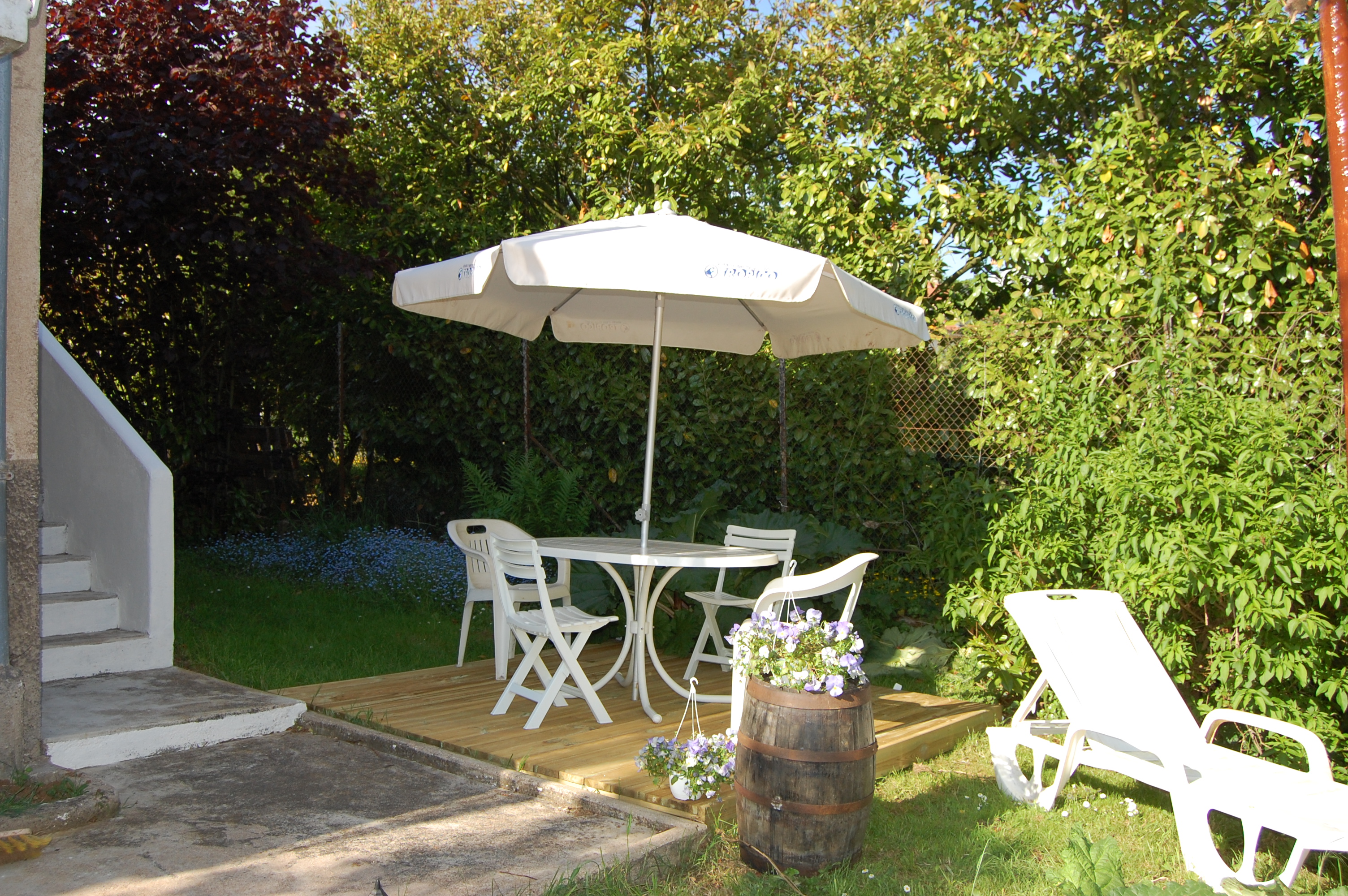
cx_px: 674
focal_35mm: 30
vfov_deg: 43.5
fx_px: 1122
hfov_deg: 62.0
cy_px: 448
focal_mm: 20
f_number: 5.6
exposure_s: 1/500
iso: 360
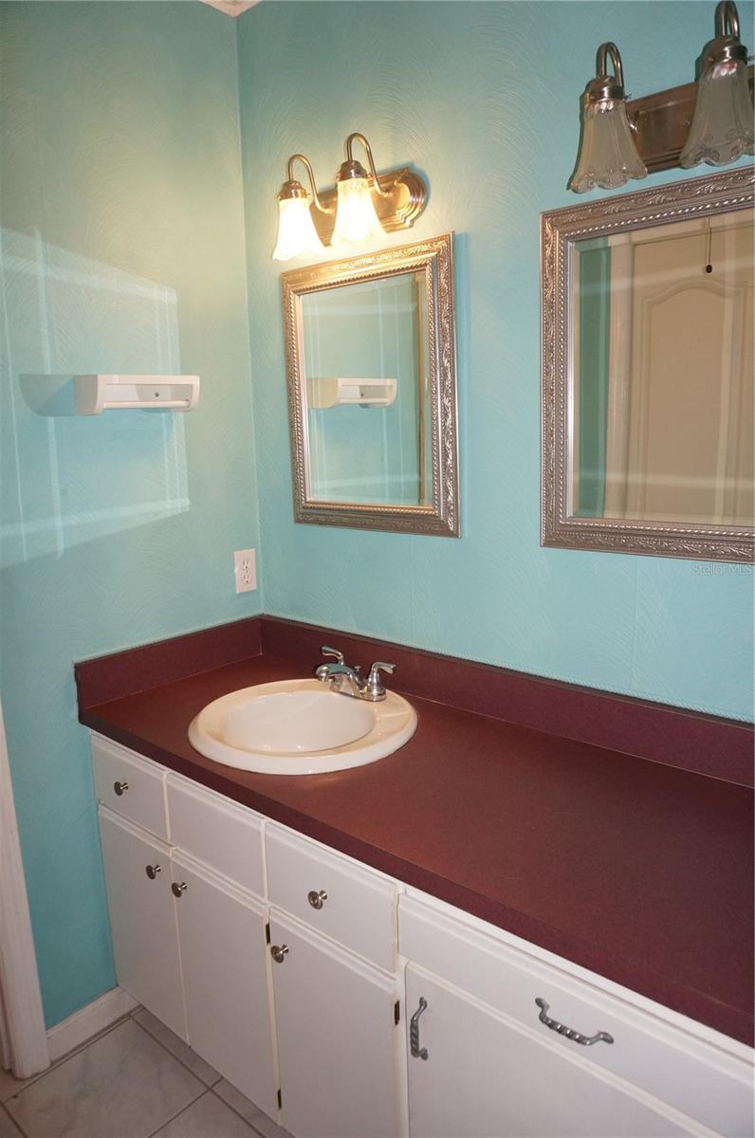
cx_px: 378
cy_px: 569
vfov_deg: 73.8
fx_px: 758
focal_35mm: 24
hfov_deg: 53.0
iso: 640
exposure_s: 1/160
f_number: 4
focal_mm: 16
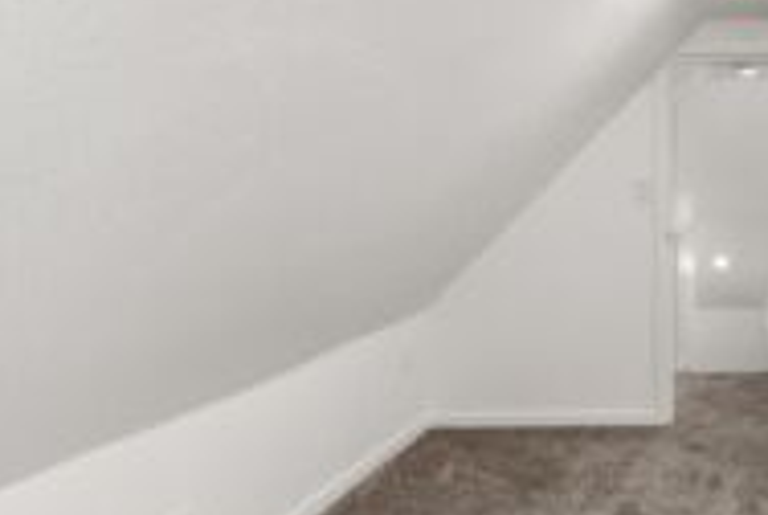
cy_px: 190
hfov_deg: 47.6
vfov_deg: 38.7
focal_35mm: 34
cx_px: 743
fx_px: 726
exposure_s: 1/5
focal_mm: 16
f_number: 8
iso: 500
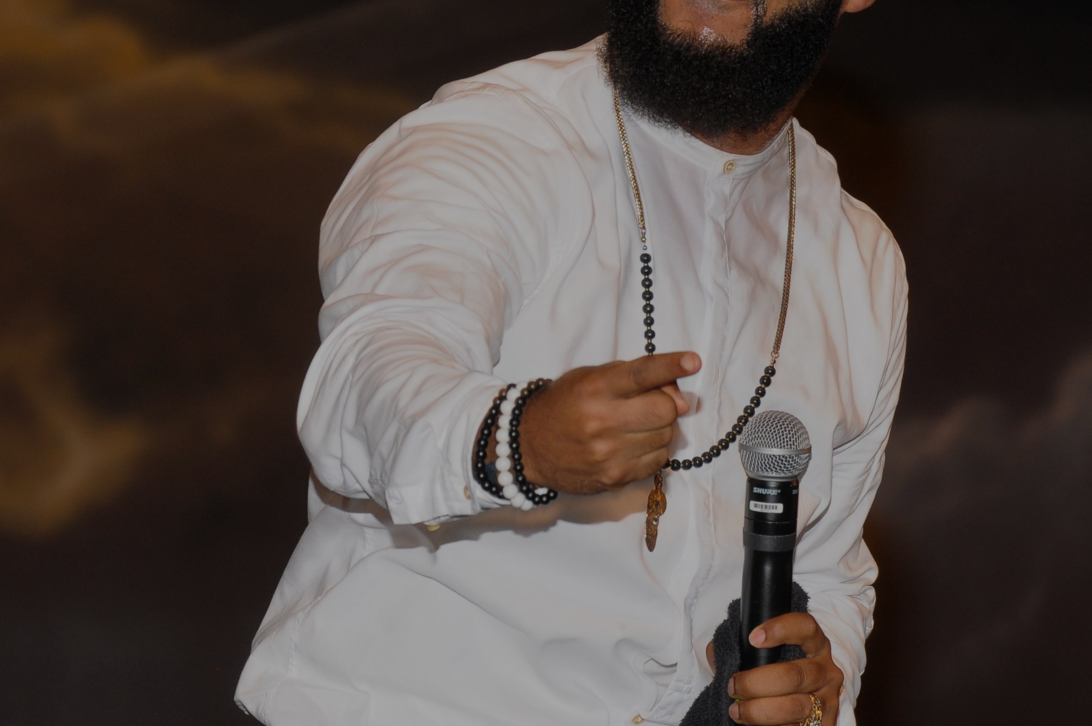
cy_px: 179
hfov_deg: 6.7
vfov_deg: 4.5
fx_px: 9301
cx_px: 672
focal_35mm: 307
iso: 320
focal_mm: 112
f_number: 8
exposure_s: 1/100
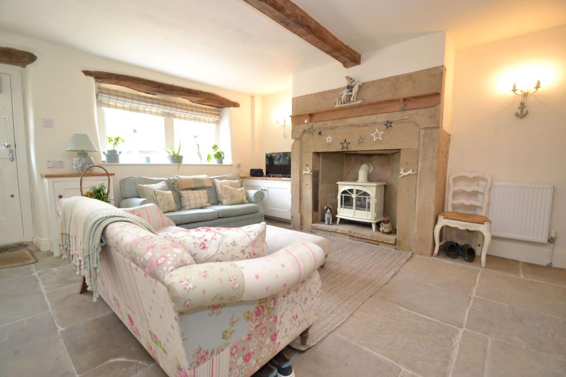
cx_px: 283
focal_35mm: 15
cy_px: 188
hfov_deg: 100.4
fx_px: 236
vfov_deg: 77.3
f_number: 3.5
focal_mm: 10
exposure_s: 1/60
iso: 500
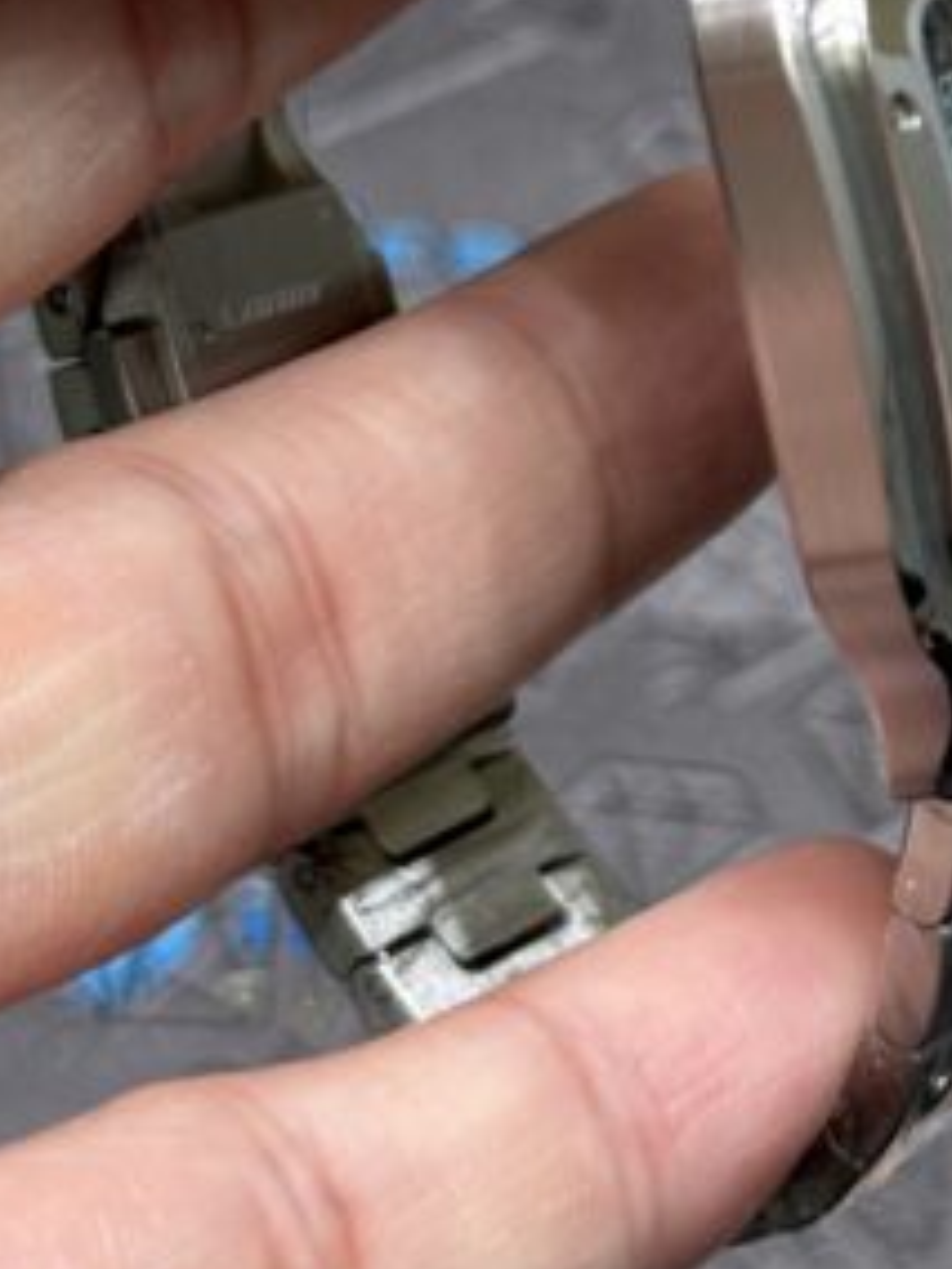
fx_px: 4950
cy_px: 255
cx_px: 1010
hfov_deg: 10.9
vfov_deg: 14.5
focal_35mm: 135
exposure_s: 1/100
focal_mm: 6.76
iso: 80
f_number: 1.78
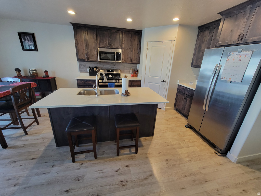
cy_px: 98
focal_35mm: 13
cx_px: 130
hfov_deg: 106.2
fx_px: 98
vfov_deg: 89.9
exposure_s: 1/60
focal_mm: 2.2
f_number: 2.2
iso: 320
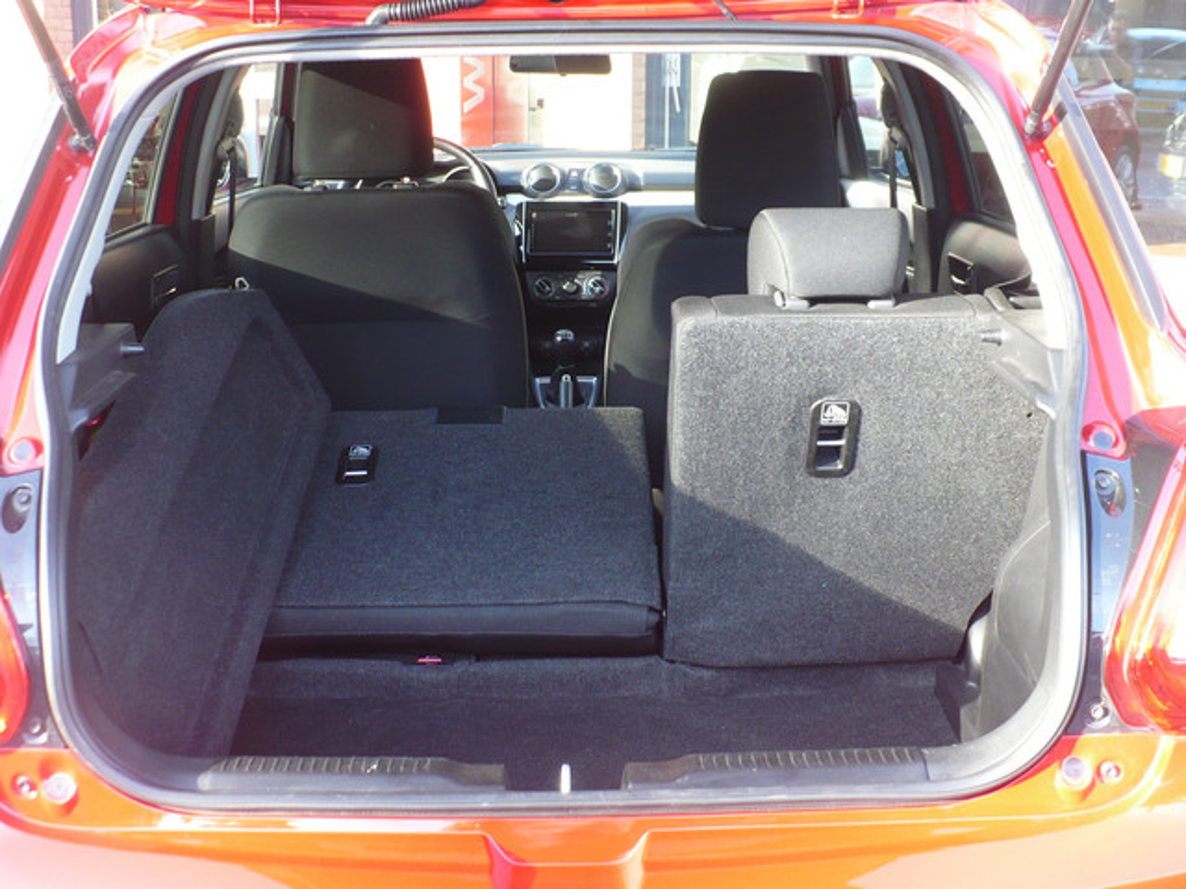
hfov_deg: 44.8
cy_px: 444
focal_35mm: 42
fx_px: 1439
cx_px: 593
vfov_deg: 34.3
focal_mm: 6.1
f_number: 2.8
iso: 100
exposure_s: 1/30
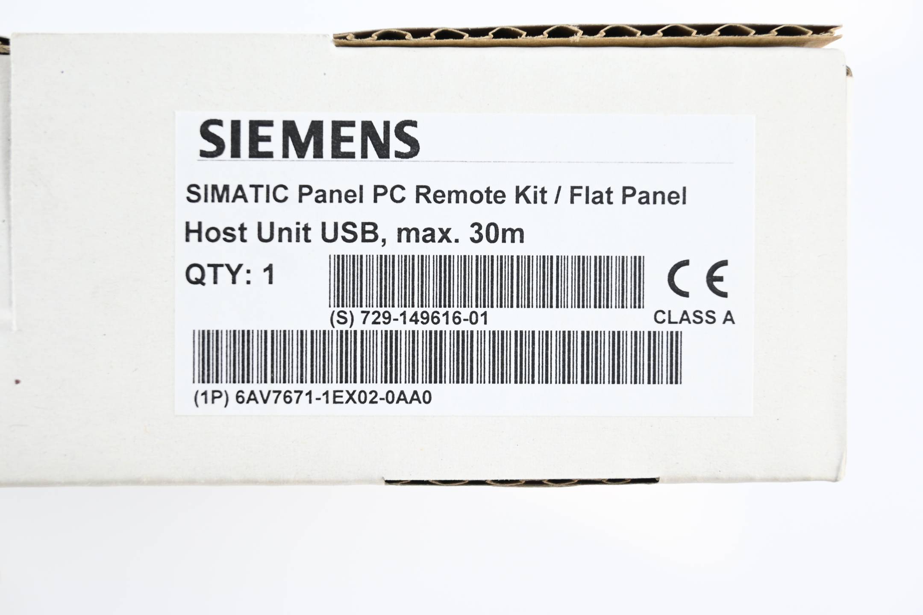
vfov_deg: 23.2
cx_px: 462
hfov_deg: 34.2
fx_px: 1500
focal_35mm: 58
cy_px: 308
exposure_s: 1/60
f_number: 5.6
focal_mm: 39
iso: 220
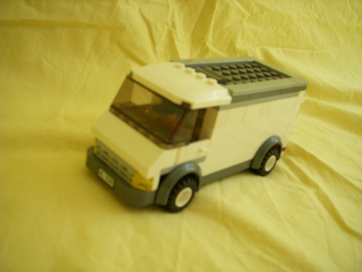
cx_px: 181
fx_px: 397
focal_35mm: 38
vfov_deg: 37.7
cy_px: 136
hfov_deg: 49.0
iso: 200
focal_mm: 6.3
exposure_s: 1/20
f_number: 3.3
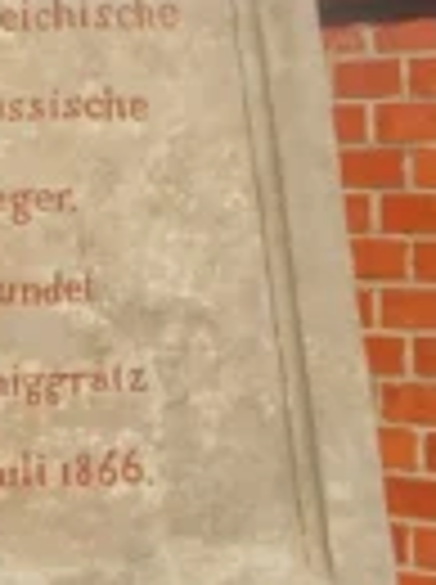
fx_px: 2190
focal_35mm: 130
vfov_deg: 14.6
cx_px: -13
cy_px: -148
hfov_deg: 11.2
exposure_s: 1/800
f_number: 8
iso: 400
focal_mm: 8.7
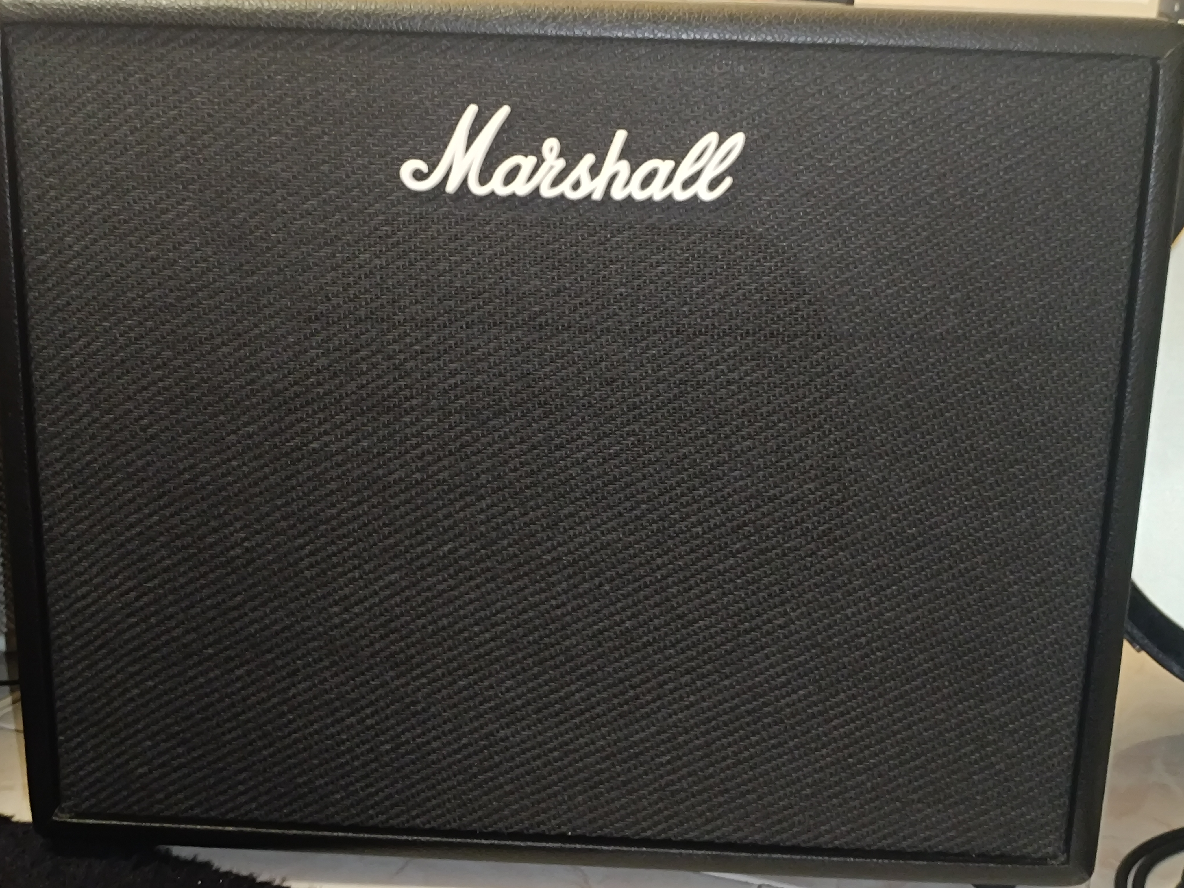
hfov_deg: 71.6
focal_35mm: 24
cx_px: 592
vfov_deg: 56.8
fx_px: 821
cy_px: 444
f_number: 1.88
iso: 1860
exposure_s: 1/25
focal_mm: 5.59
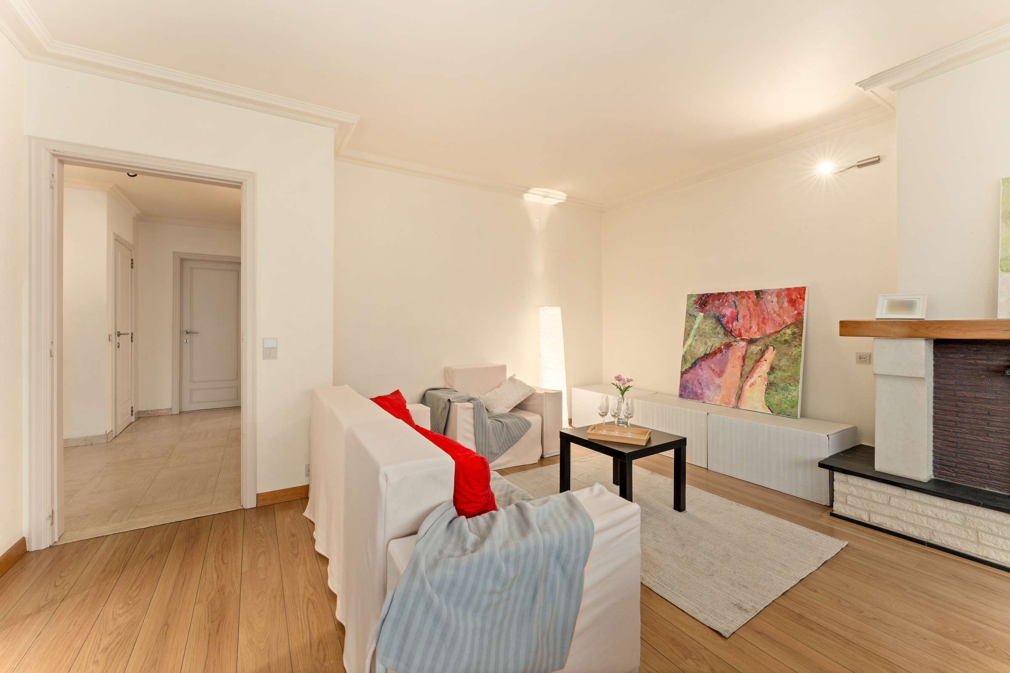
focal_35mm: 14
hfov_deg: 104.3
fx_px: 393
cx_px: 505
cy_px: 336
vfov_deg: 81.2
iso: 250
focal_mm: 14
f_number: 11
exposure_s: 2.5
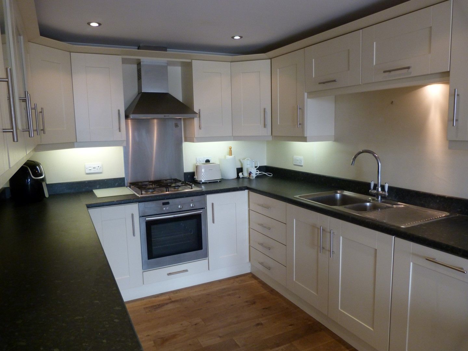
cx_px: 234
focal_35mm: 25
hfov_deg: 69.4
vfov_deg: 54.9
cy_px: 176
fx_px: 338
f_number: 2.8
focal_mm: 4.5
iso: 160
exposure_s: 1/60
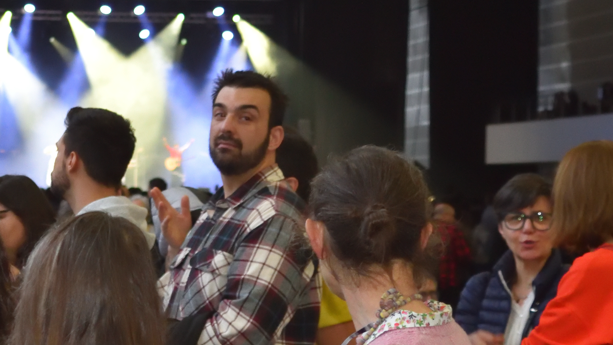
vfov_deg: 7.6
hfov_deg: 13.2
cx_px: -122
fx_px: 2584
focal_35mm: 159
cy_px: 207
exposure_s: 1/60
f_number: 4
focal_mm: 40
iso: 2200
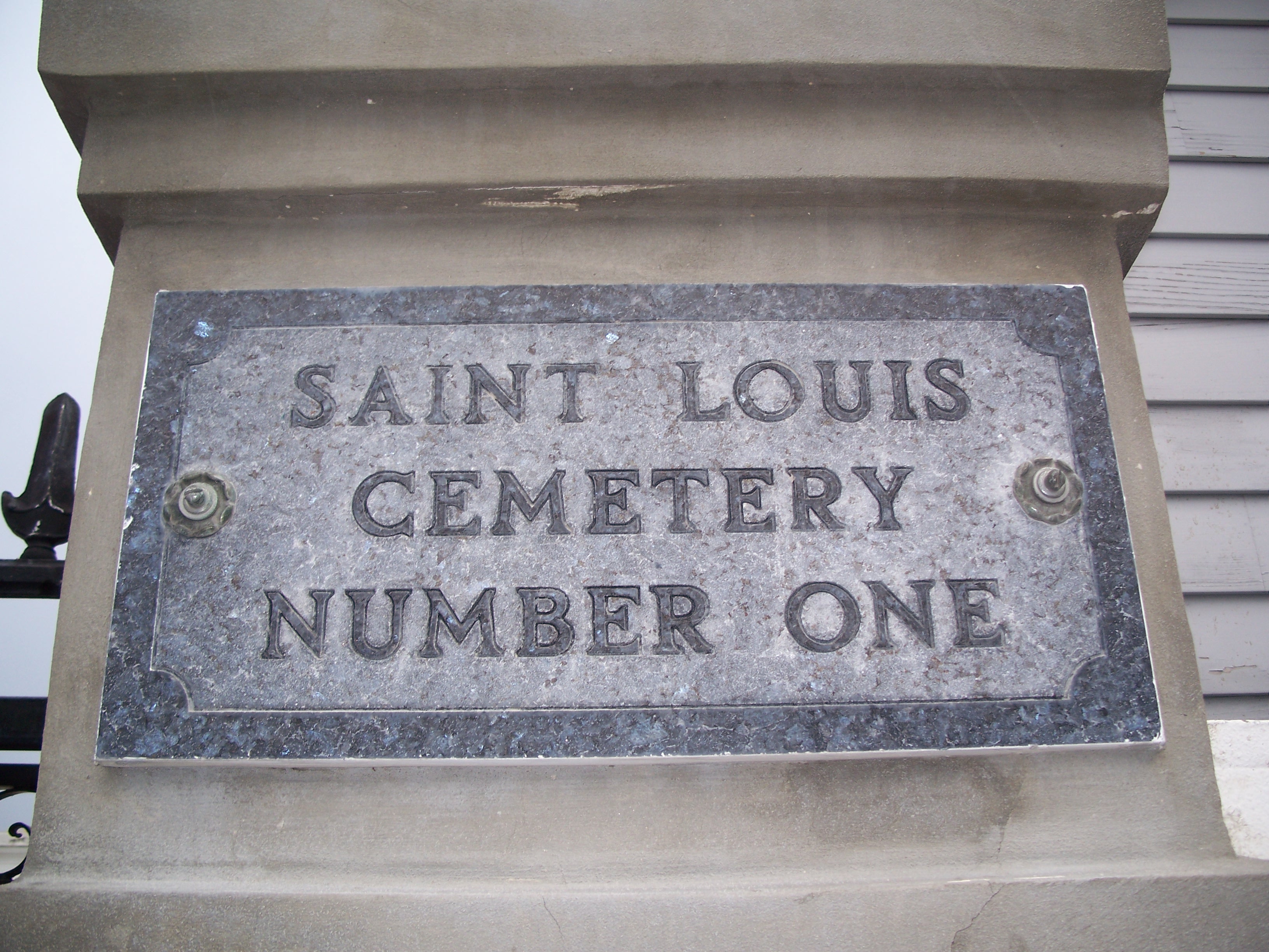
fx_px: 1356
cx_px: 634
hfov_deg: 50.1
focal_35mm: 37
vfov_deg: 38.7
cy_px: 476
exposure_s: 1/60
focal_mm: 7.8
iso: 80
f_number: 2.8
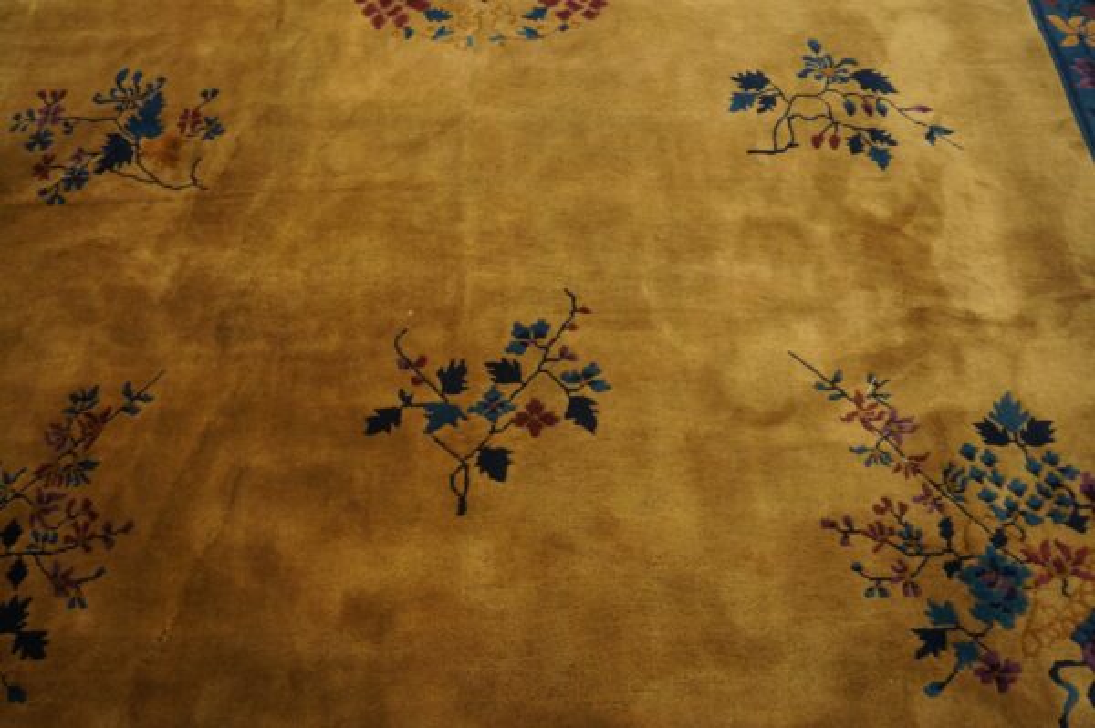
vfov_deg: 47.9
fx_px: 821
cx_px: 548
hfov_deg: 67.4
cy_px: 364
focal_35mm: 27
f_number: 4
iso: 1000
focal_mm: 18
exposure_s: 1/60
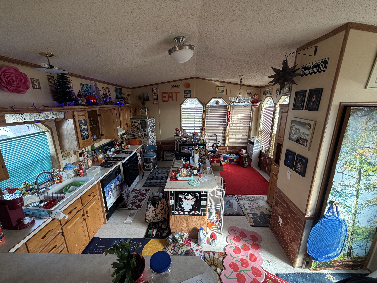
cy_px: 142
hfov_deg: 102.1
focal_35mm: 14
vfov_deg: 85.7
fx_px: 152
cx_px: 188
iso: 200
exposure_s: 1/120
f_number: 2.2
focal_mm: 2.22
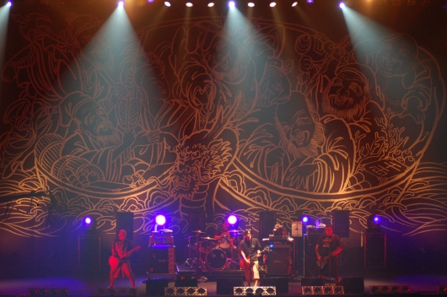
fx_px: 1600
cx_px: 224
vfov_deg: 10.6
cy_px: 148
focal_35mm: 129
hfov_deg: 15.9
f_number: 2.8
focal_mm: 86
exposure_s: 1/180
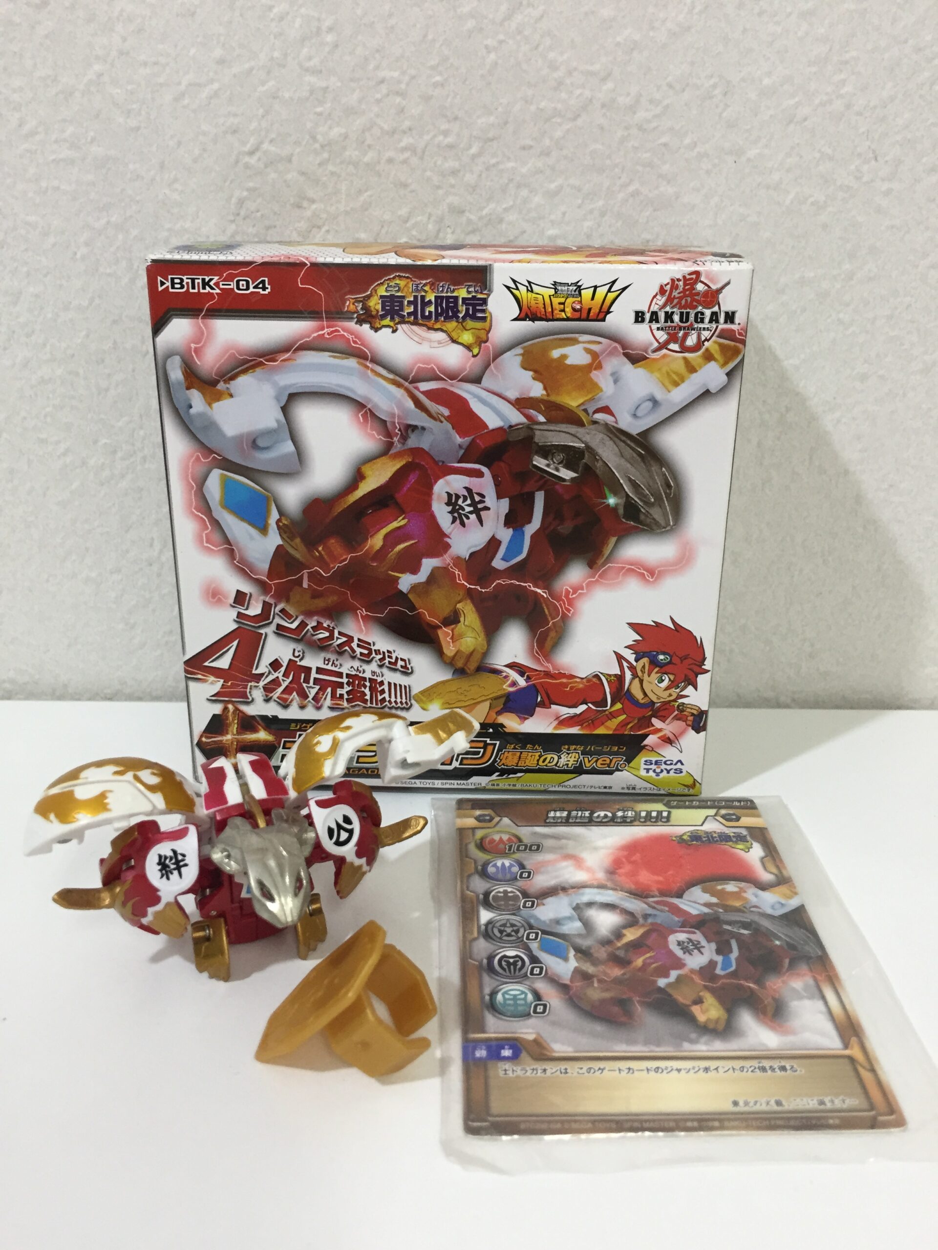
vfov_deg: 61.7
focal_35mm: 29
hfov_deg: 48.2
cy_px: 625
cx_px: 469
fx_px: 1048
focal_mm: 4.15
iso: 50
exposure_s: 1/30
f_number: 2.2
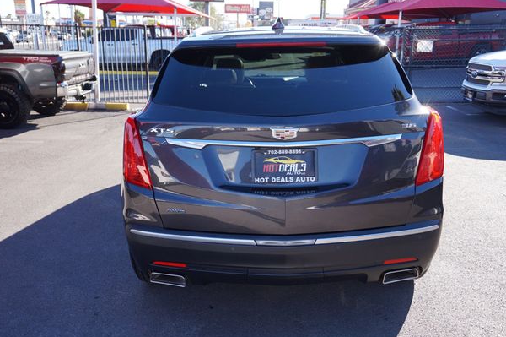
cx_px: 263
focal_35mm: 32
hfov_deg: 58.7
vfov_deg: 41.0
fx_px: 449
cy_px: 170
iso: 100
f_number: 4.5
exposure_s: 1/160
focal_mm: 20
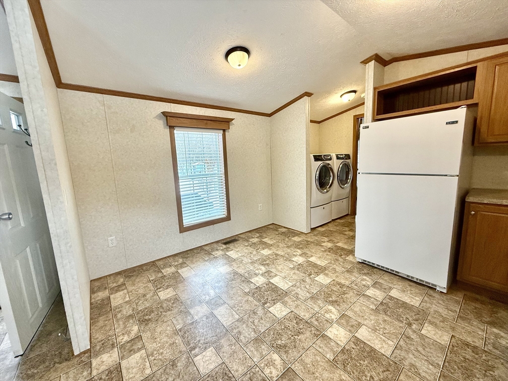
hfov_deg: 102.1
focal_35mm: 14
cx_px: 254
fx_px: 205
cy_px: 190
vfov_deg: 85.7
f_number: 2.2
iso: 200
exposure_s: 1/120
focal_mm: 2.22
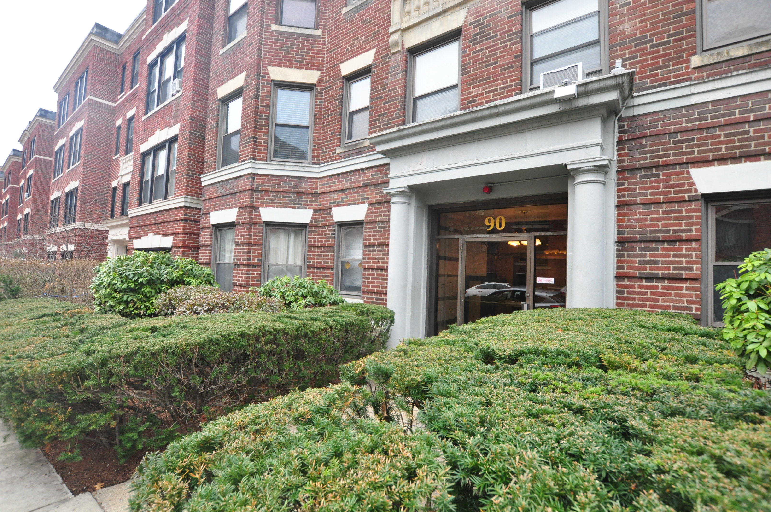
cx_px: 386
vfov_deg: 71.9
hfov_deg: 95.0
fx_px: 353
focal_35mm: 16
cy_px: 256
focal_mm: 11
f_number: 5.6
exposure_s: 1/125
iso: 800
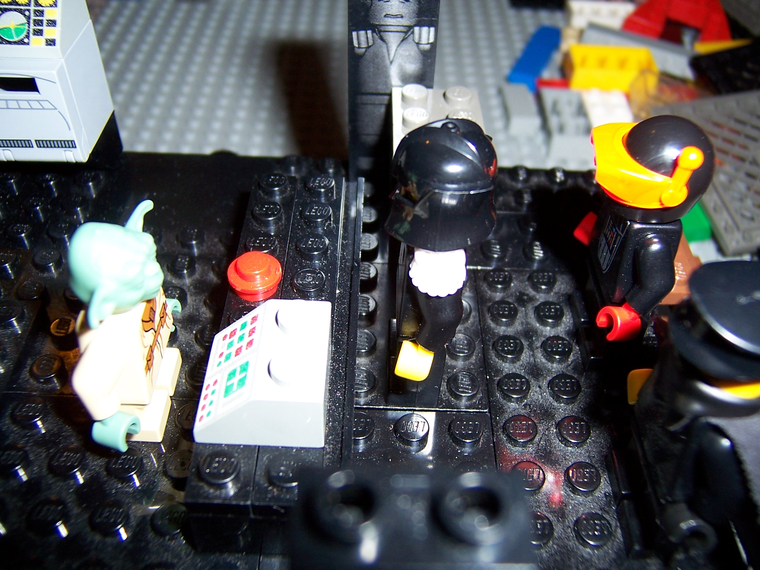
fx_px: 725
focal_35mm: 33
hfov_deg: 55.4
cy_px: 285
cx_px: 380
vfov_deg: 42.9
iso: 80
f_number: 2.8
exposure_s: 1/60
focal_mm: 5.5
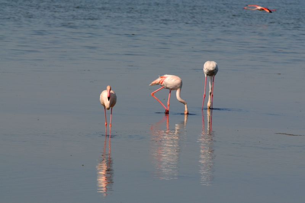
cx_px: 152
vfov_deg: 3.3
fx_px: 3553
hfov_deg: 4.9
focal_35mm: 420
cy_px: 102
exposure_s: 1/500
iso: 200
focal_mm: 280
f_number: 11
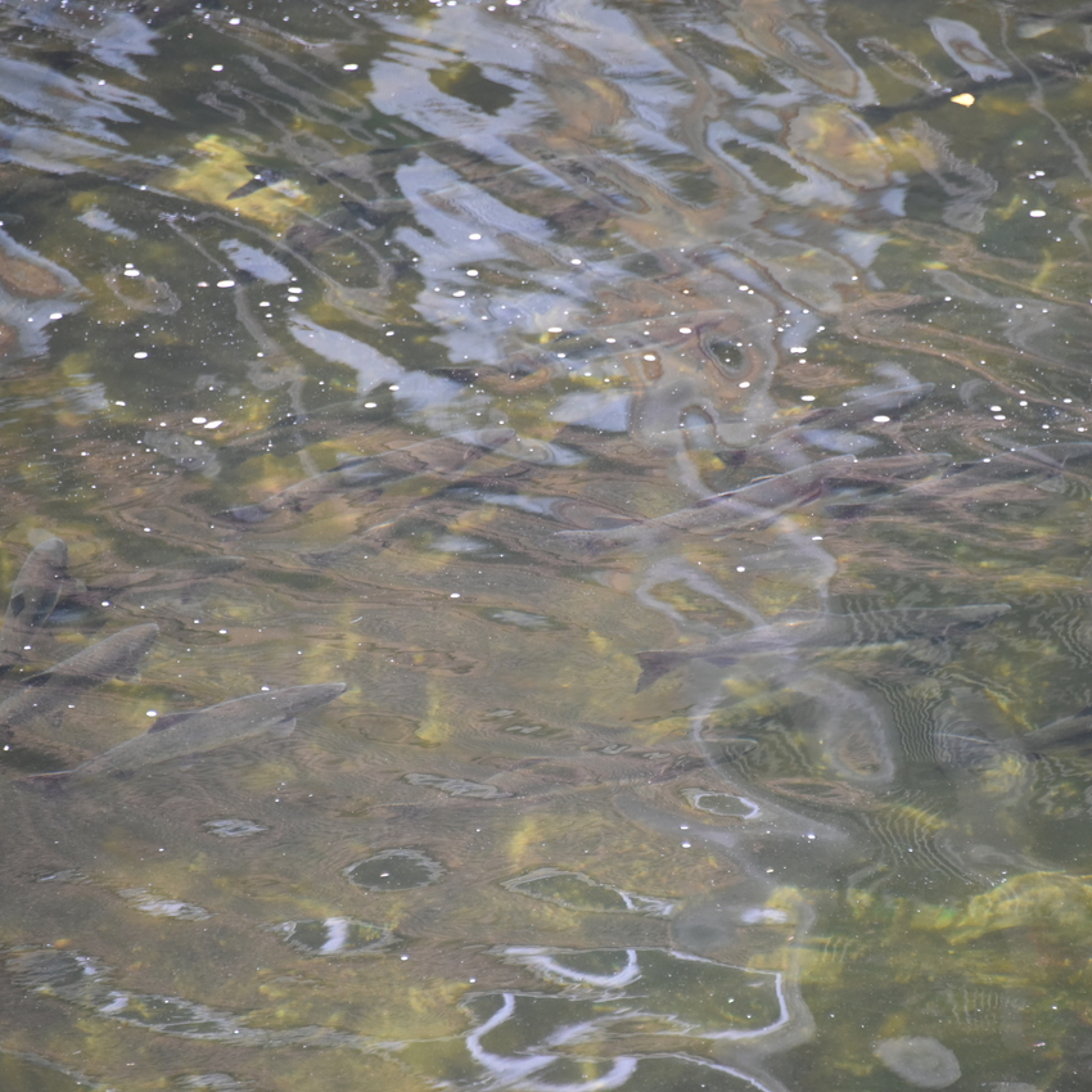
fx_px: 13705
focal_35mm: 384
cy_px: 545
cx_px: 626
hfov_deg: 4.6
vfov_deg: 4.6
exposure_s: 1/640
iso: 2500
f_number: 5.6
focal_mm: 300
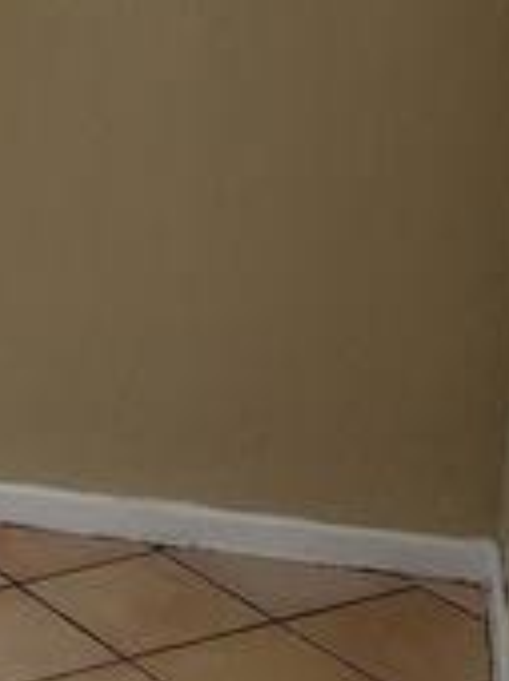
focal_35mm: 104
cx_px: -305
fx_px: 2044
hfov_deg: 13.2
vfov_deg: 18.8
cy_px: 208
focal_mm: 5.4
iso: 250
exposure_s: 1/120
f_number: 1.8
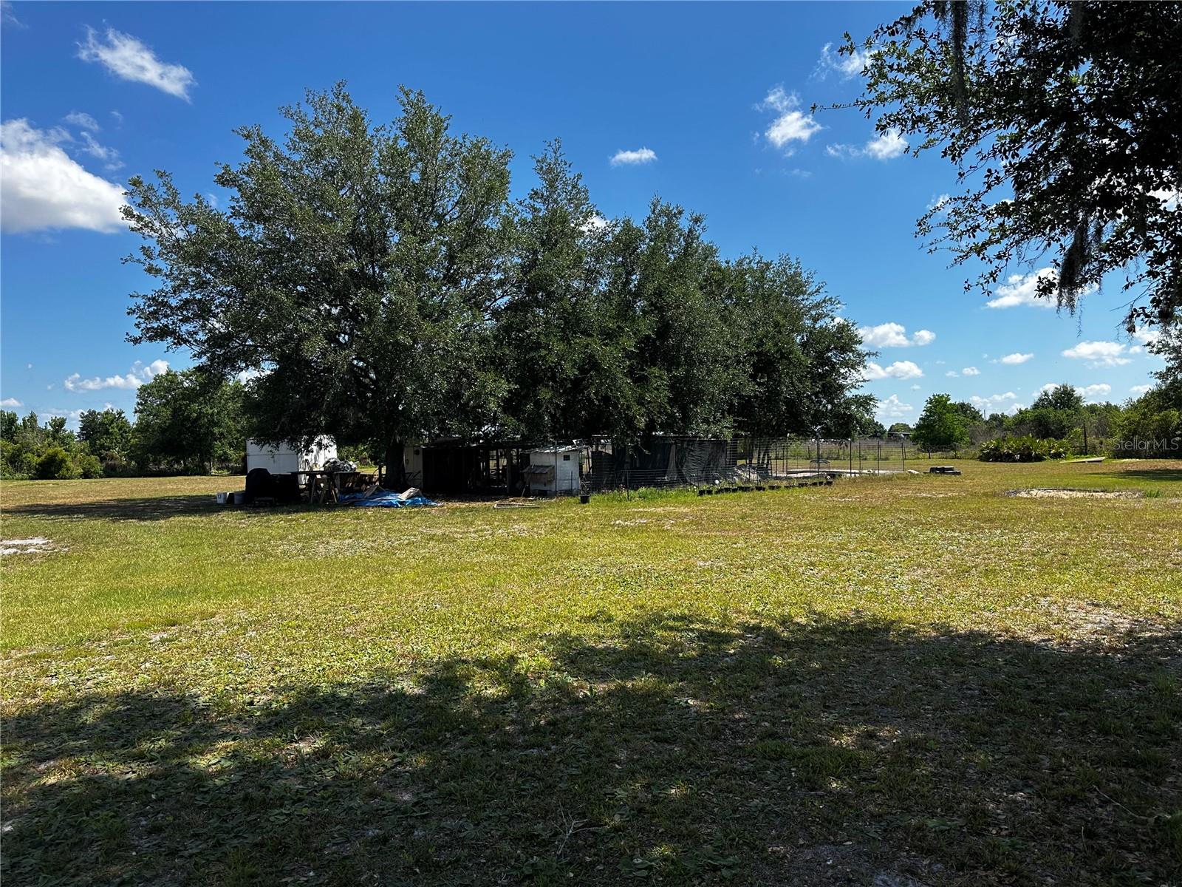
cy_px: 444
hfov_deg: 71.6
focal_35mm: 24
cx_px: 591
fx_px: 820
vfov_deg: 56.8
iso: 80
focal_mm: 6.86
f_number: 1.78
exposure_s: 1/3247
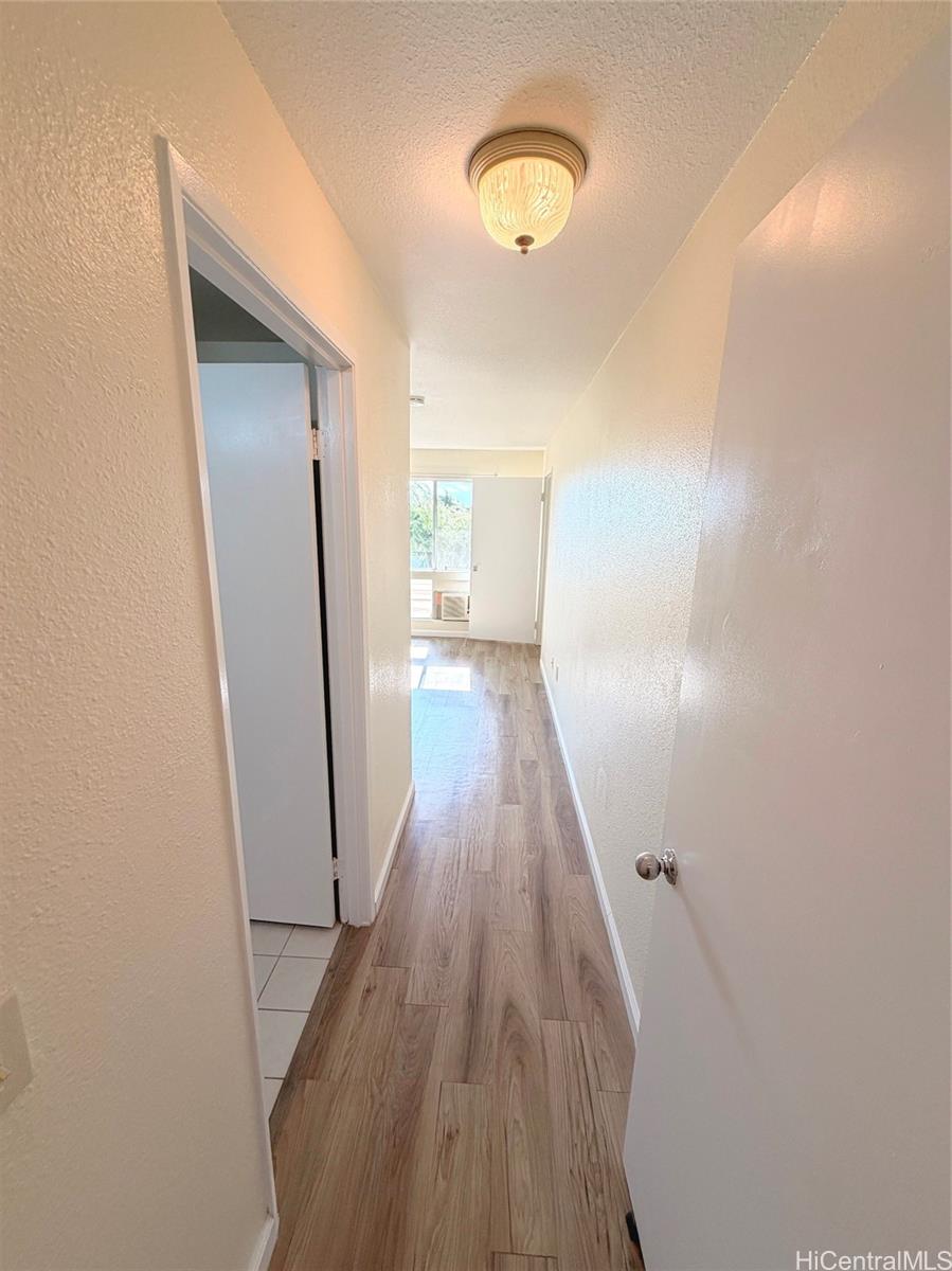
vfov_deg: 102.1
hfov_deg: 85.6
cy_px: 636
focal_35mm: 14
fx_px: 514
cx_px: 476
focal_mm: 2.22
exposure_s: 1/130
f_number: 2.2
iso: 50
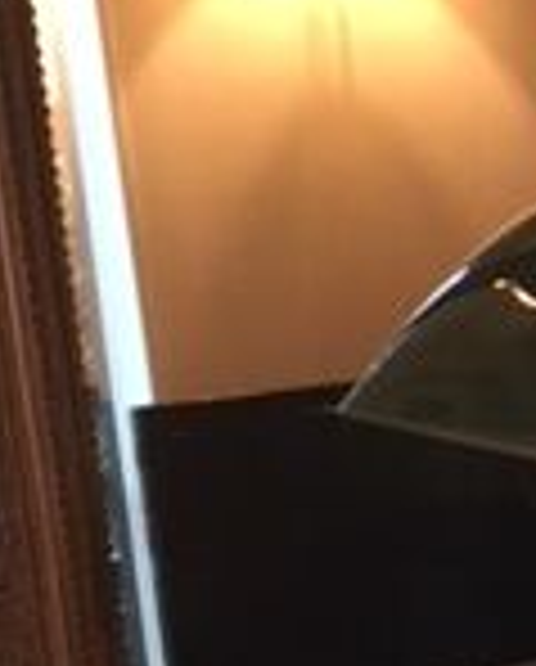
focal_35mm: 122
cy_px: 832
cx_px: 932
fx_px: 2412
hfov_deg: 11.8
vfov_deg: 15.1
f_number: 2.2
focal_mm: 4.15
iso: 160
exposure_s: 1/33
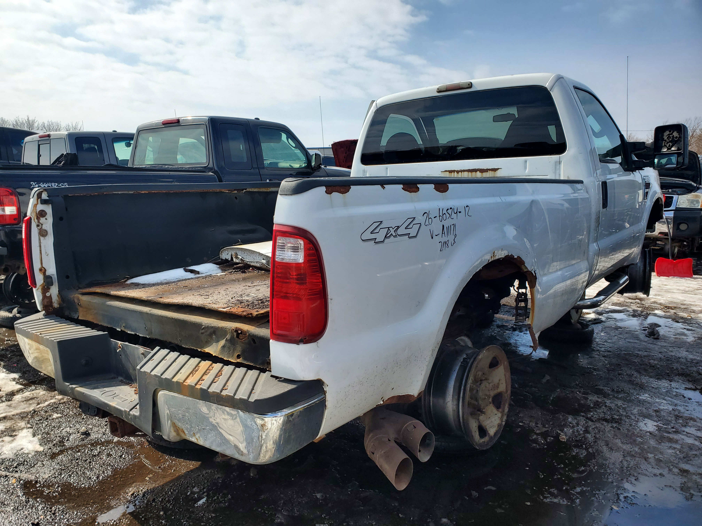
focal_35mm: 26
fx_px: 527
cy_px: 263
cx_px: 351
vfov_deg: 53.1
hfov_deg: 67.3
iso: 50
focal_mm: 4.3
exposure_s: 1/2527
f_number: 2.4
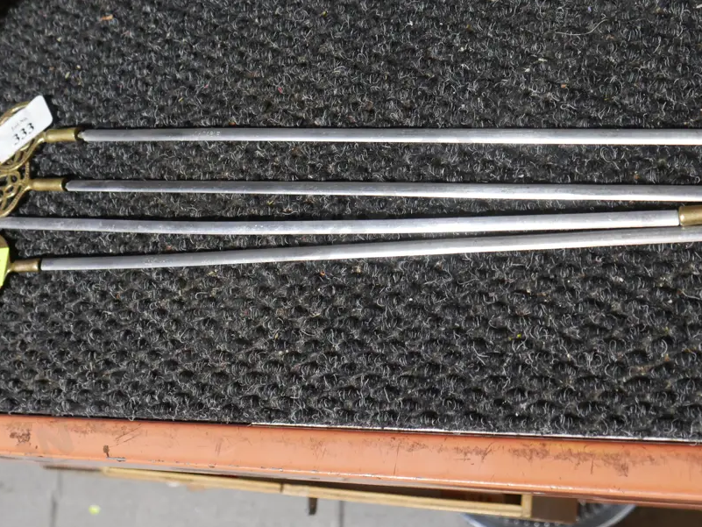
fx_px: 933
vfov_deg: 31.4
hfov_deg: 41.2
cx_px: 383
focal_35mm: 46
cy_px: 193
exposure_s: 1/60
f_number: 5.6
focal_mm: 18
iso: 1600
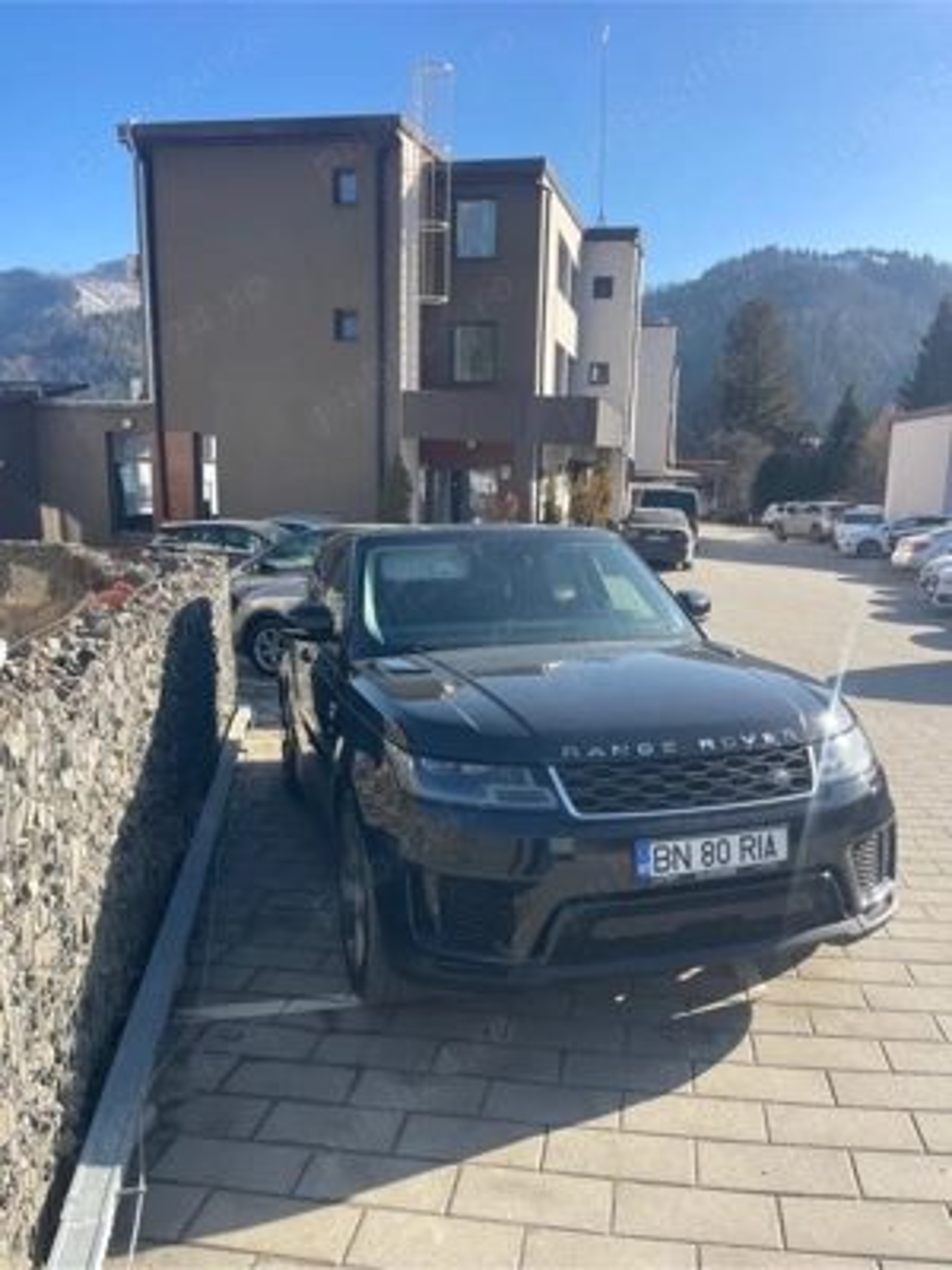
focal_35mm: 25
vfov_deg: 69.4
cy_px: 635
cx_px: 476
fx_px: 917
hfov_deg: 54.9
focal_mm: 5.1
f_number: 1.6
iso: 32
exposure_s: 1/1294
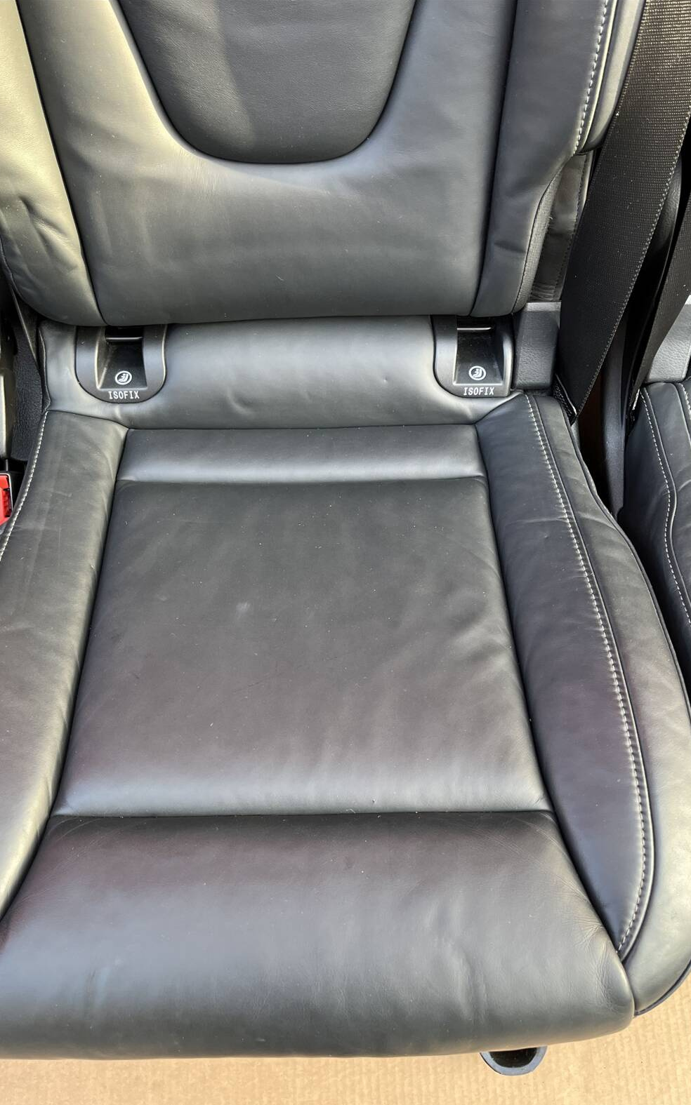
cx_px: 309
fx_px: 844
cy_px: 560
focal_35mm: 28
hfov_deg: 44.5
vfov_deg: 66.5
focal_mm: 5.1
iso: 125
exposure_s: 1/121
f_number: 1.6
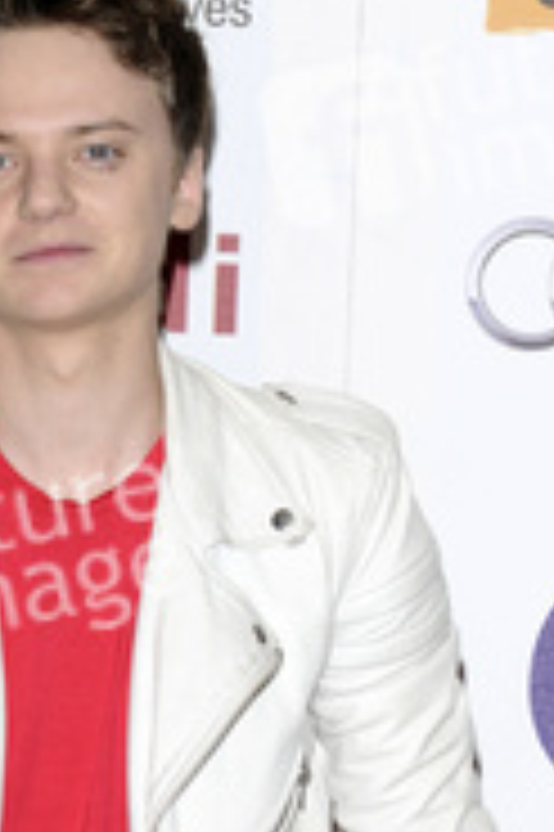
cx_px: 83
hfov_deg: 4.9
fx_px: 6452
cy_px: 796
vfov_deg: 7.4
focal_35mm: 279
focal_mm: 86
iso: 320
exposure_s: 1/250
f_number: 4.5
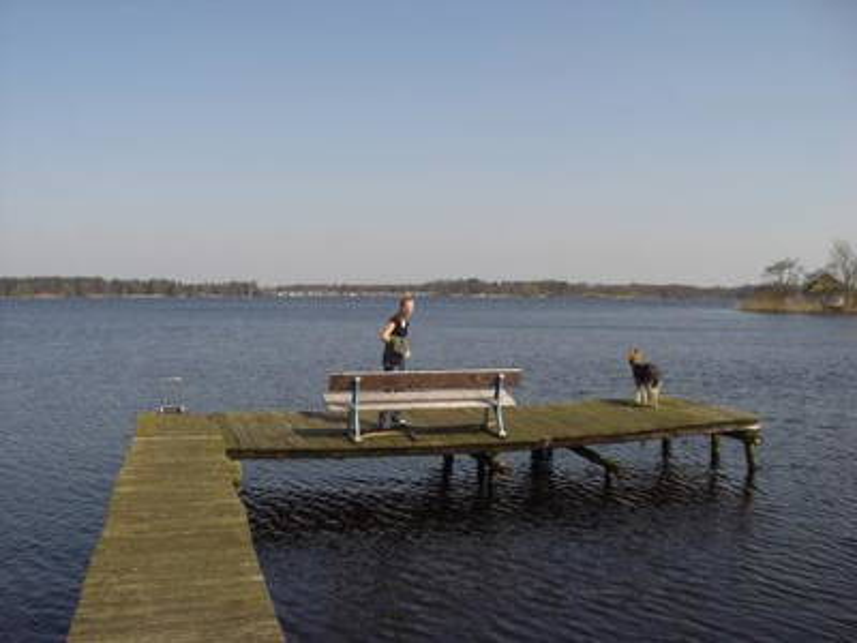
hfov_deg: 49.0
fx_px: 941
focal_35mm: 38
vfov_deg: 37.7
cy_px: 322
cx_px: 428
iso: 64
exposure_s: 1/160
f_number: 8
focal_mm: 6.2
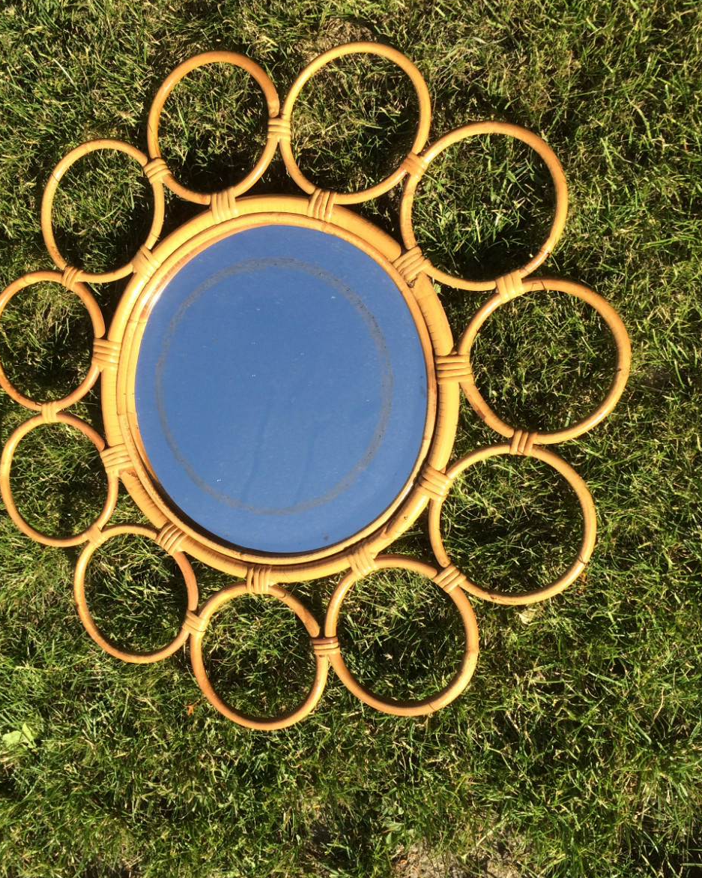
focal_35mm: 40
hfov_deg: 37.1
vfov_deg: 45.8
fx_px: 1039
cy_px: 441
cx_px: 254
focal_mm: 4.12
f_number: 2.2
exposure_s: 1/954
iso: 32
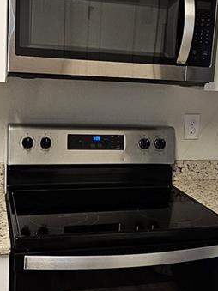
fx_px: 387
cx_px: 114
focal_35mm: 46
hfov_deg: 31.5
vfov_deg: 41.2
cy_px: 129
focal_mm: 2.2
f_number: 2.2
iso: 200
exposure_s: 1/60
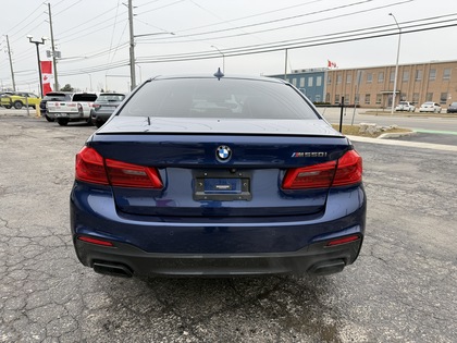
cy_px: 172
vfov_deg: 56.8
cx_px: 228
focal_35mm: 24
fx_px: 317
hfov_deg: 71.6
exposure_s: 1/735
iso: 80
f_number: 1.78
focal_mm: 6.76
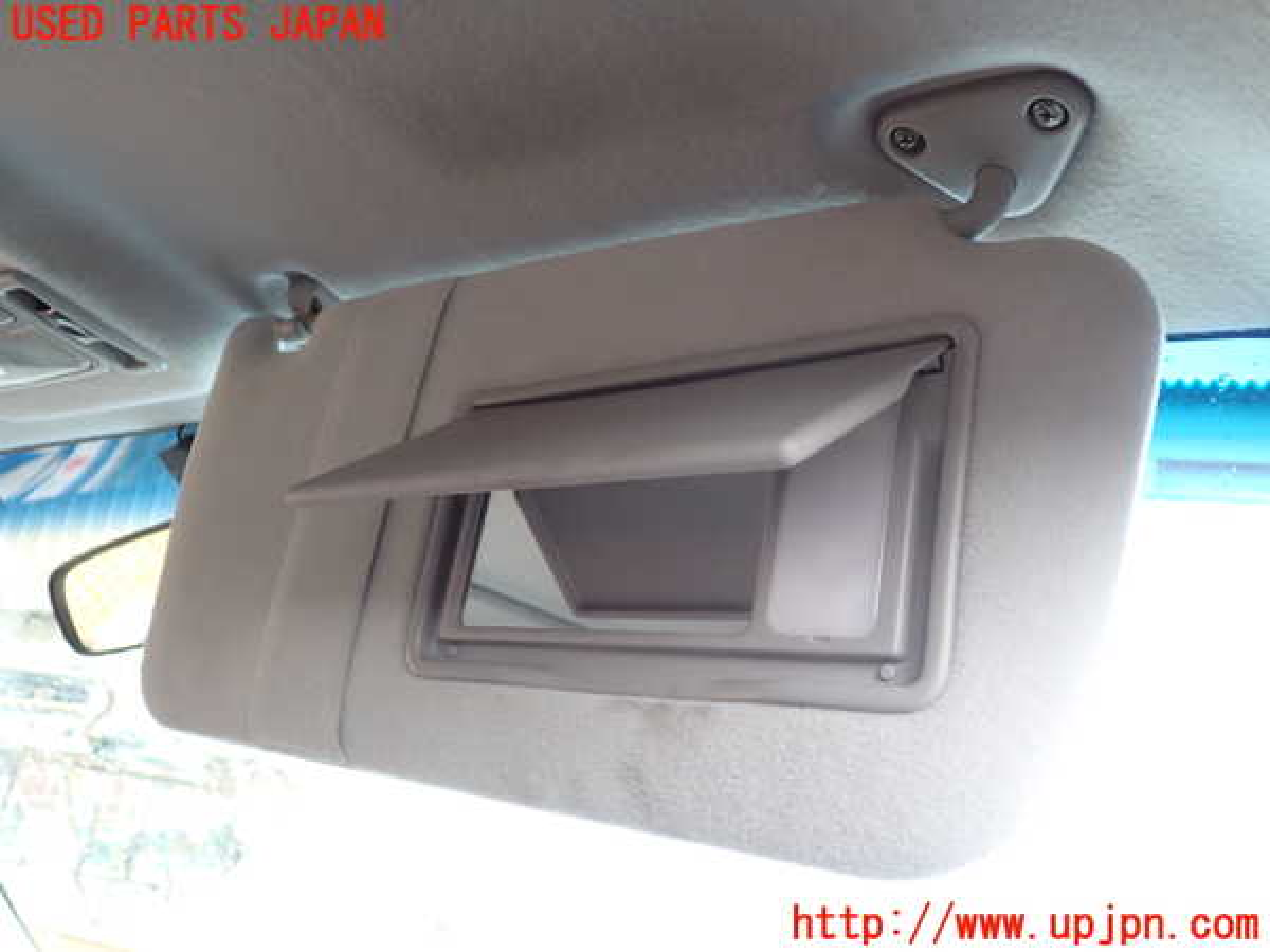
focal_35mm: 30
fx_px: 1101
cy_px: 476
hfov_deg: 60.0
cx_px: 635
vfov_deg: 46.8
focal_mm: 5.4
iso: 125
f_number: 2.3
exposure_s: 1/60
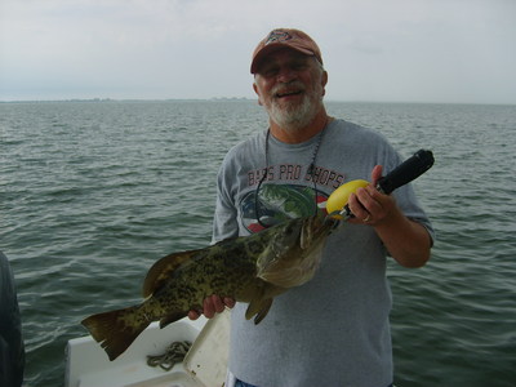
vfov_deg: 40.7
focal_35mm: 35
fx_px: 522
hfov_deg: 52.6
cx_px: 258
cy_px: 194
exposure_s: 1/1000
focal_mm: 5.8
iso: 50
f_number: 2.8
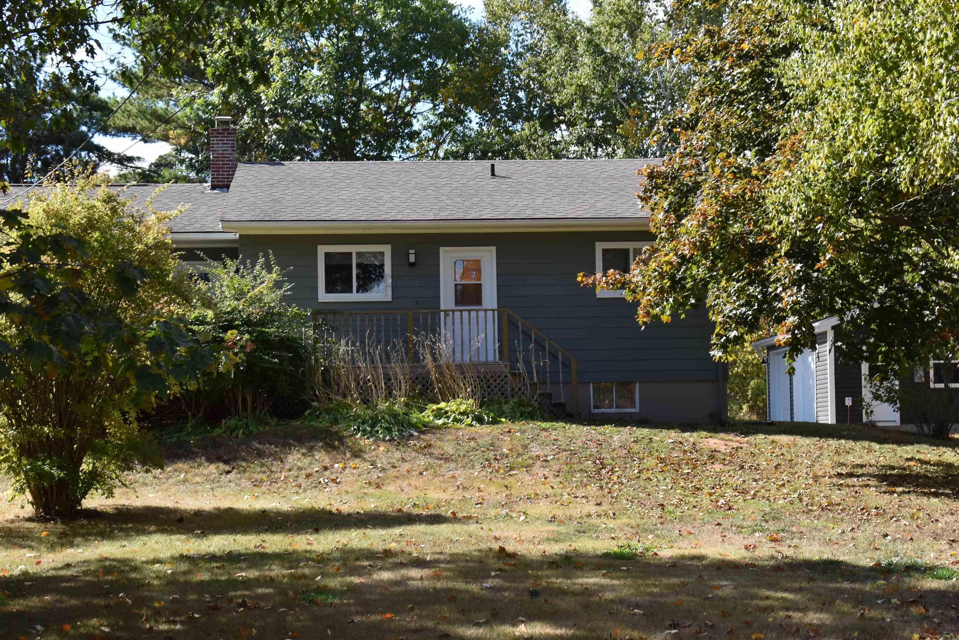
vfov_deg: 16.6
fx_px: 2198
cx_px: 480
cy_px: 320
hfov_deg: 24.6
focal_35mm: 82
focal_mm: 55
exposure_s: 1/250
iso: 200
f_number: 7.1
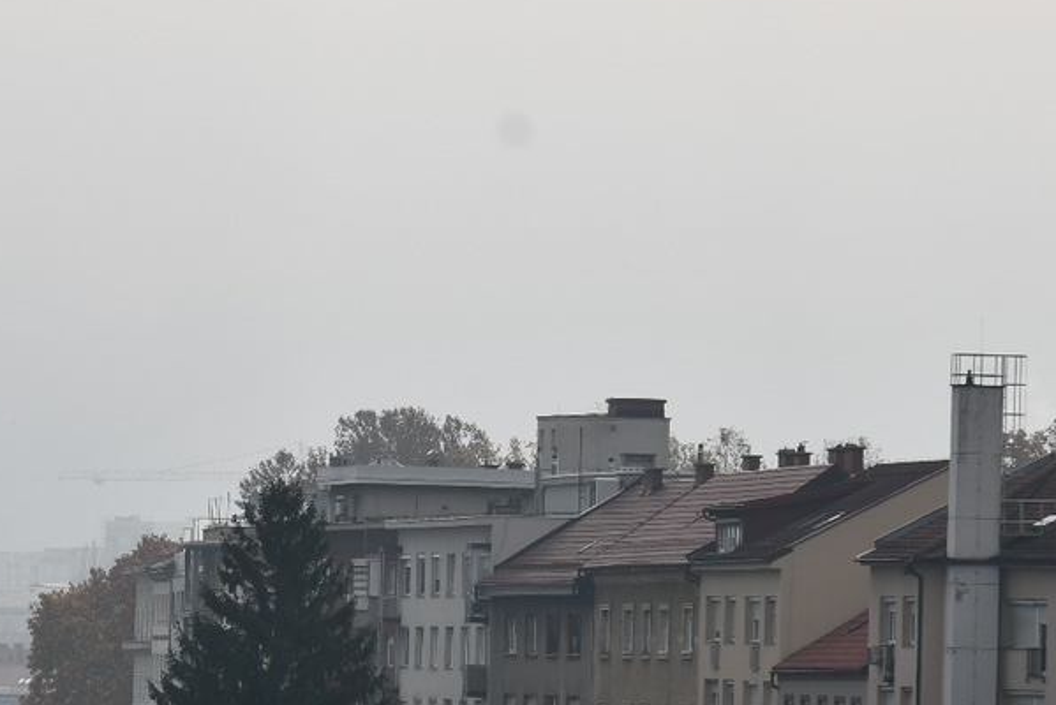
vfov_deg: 3.8
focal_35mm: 359
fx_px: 10535
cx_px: 58
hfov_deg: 5.7
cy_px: 444
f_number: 8
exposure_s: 1/500
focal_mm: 112
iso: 160
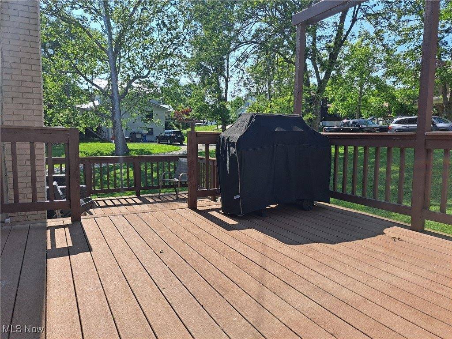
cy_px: 170
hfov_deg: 71.6
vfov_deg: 56.8
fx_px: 313
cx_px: 226
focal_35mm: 24
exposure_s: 1/1393
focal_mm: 5.23
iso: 50
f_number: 1.8
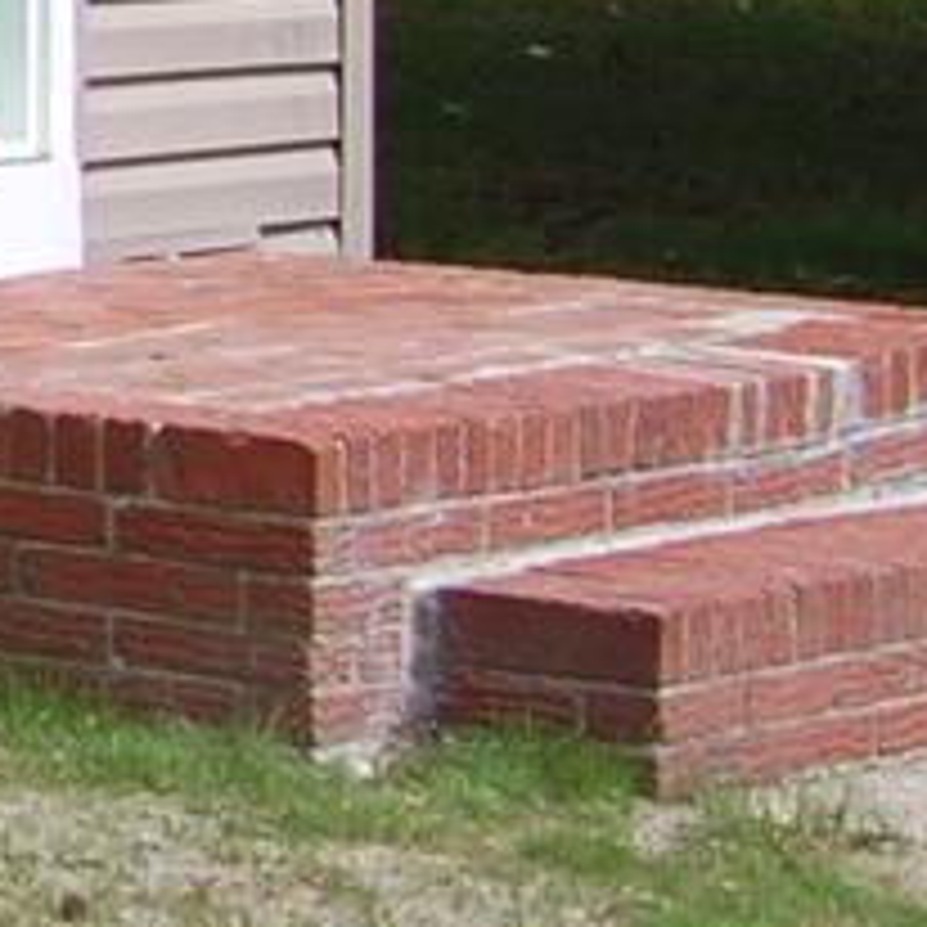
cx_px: -3200
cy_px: -1019
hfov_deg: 5.1
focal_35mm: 291
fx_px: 8823
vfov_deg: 5.8
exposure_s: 1/320
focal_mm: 23
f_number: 9
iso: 200
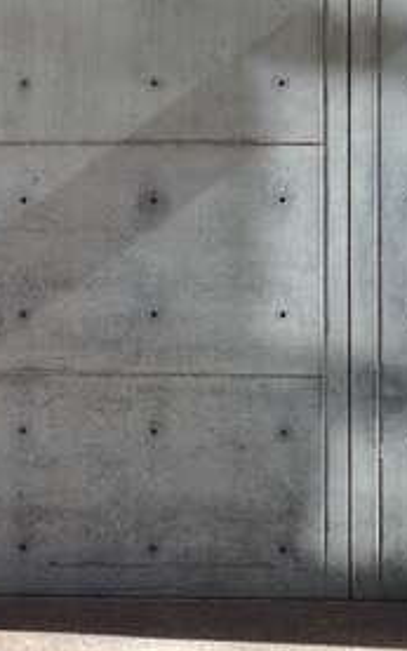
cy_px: 233
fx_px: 1793
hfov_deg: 12.8
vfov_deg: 20.5
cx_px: 7
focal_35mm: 101
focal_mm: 4.12
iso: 50
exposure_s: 1/630
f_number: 2.4
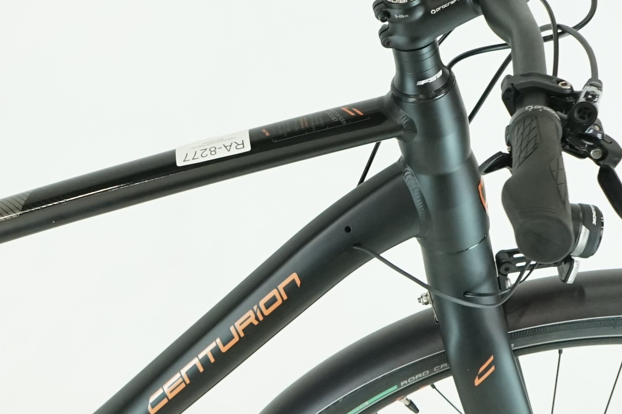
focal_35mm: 110
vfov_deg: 12.4
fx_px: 1900
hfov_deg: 18.1
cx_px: -4
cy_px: 224
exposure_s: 1/200
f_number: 5.6
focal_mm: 31
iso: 1600
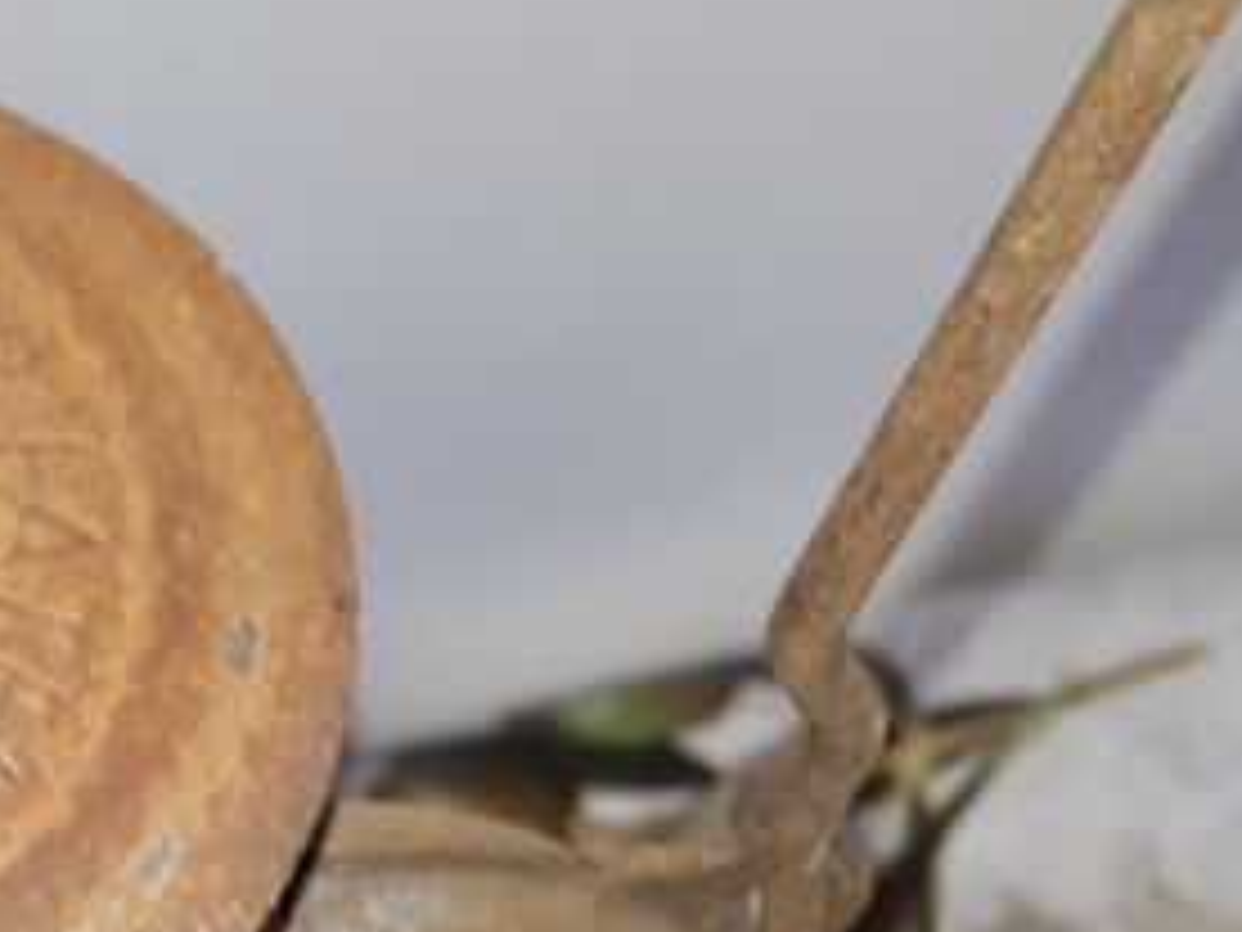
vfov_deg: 14.3
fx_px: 3516
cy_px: 1292
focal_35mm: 98
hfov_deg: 18.5
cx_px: -432
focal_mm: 3.6
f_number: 1.9
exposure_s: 1/100
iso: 80
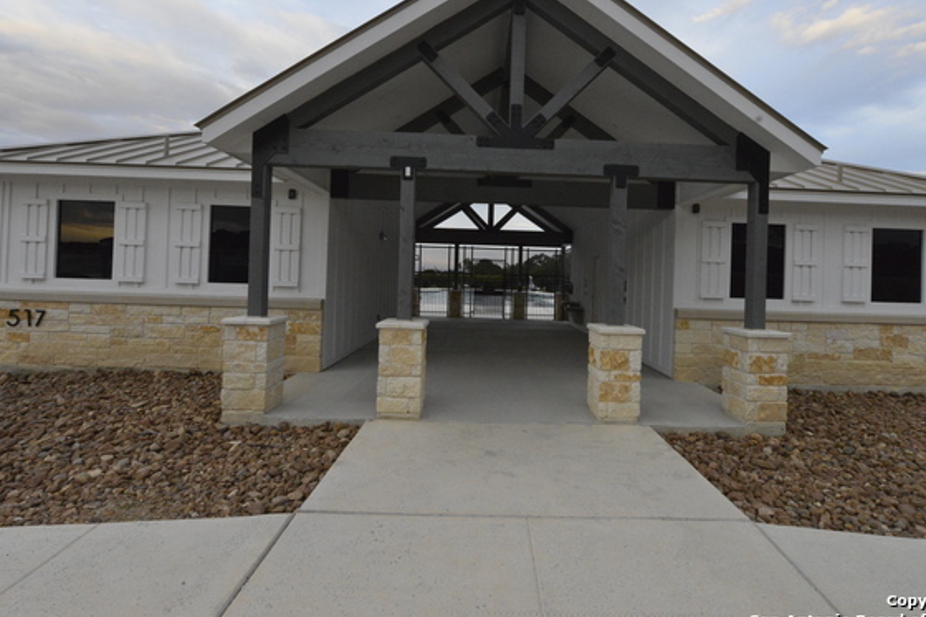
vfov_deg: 73.5
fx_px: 411
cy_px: 277
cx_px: 489
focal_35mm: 16
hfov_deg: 96.6
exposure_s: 1/640
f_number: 11
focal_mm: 14
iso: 6400
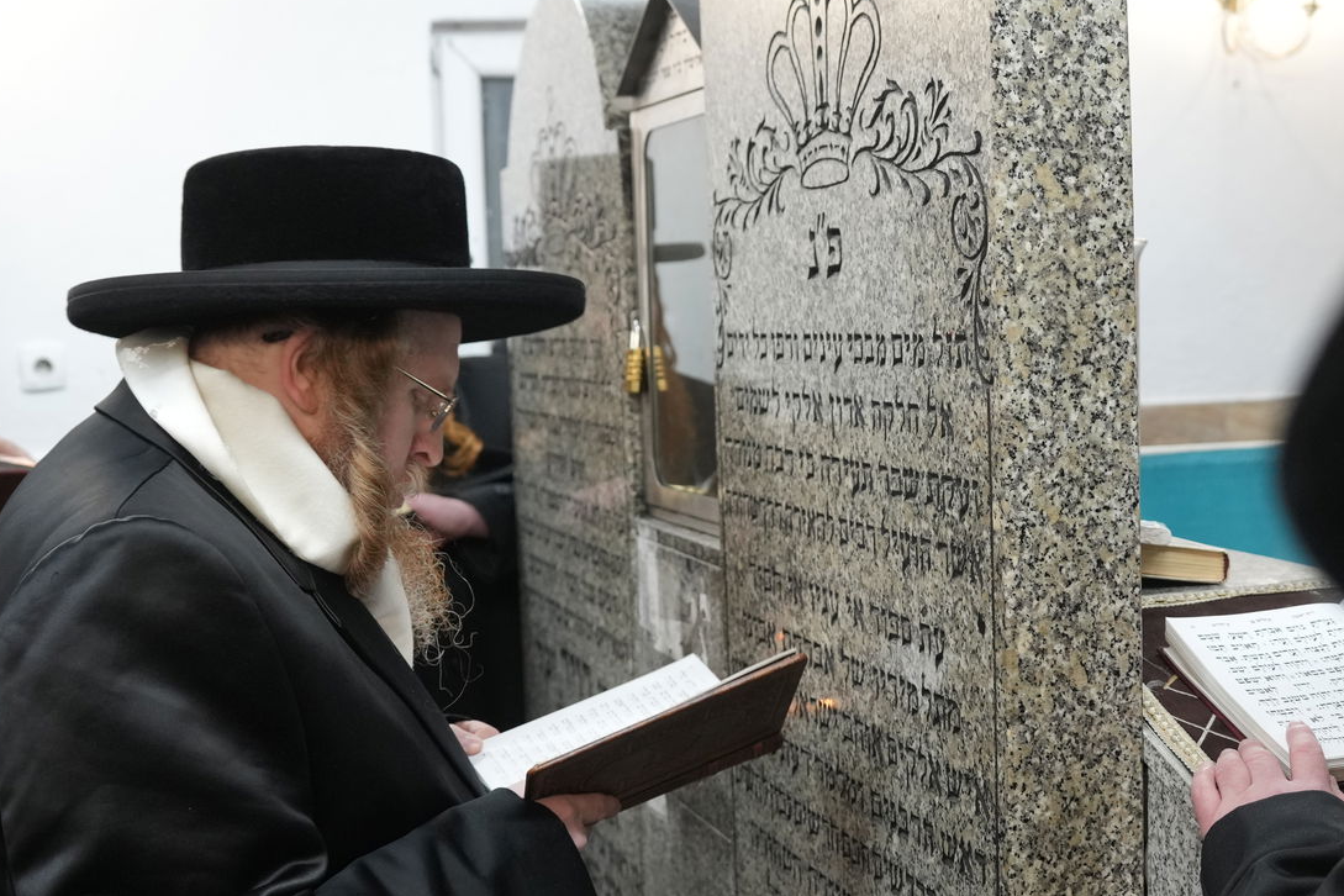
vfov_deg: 25.0
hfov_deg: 36.8
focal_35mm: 54
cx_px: 747
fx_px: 2016
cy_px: 557
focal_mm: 28
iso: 1600
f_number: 4
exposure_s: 1/160
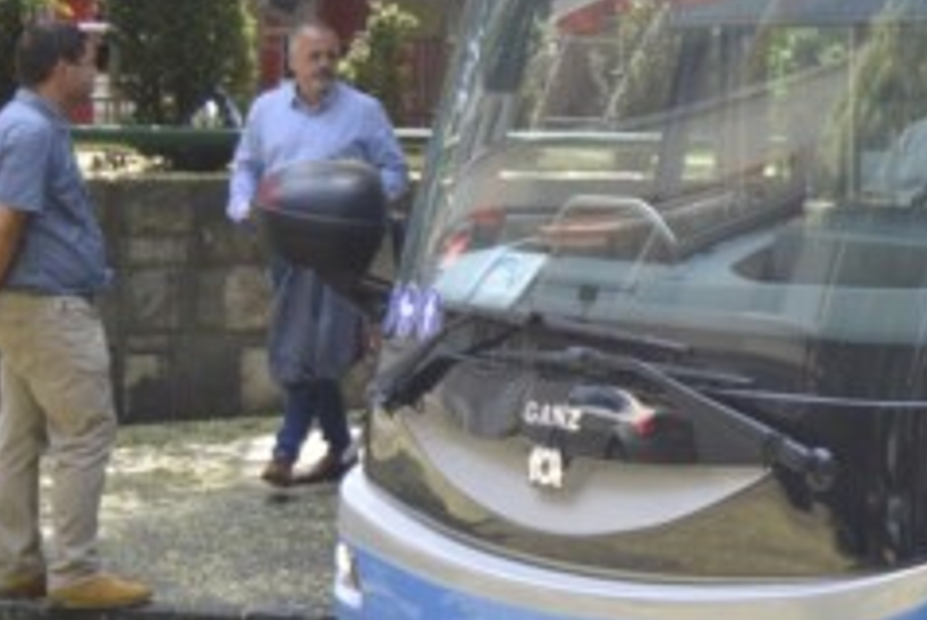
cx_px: 1309
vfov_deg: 12.9
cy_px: 197
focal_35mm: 106
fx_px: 2731
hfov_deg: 17.6
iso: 400
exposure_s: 1/500
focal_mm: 24
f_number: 4
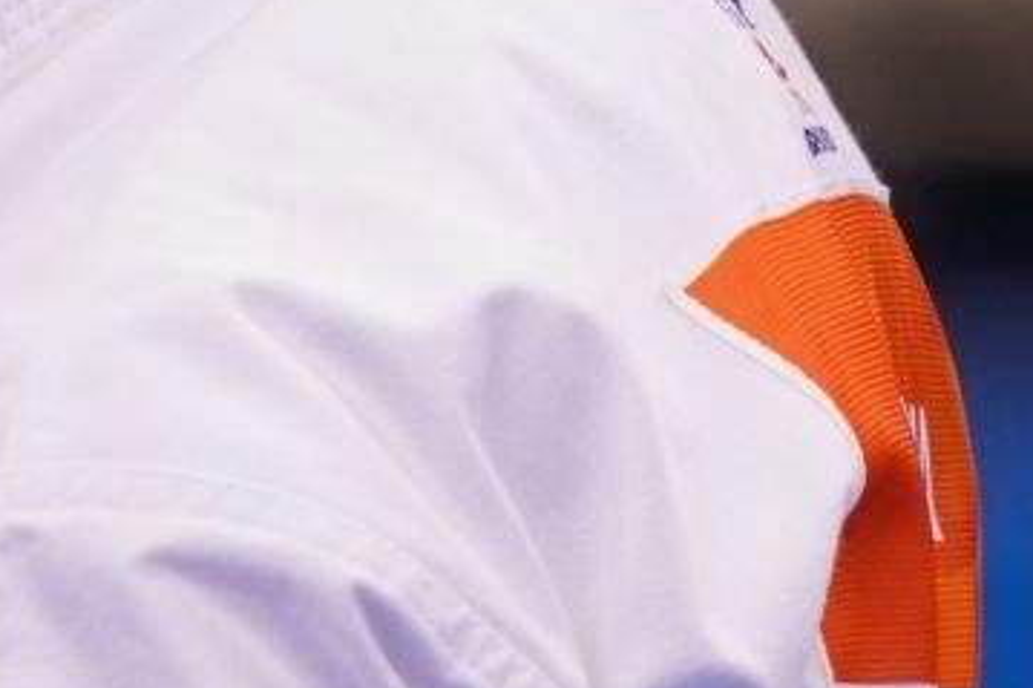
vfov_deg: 0.5
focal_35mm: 3011
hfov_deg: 0.7
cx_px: 354
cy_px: 147
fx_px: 86355
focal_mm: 400
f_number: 2.8
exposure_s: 1/500
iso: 500
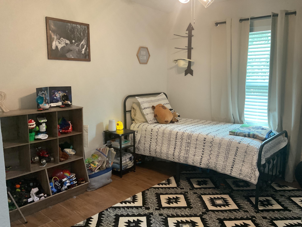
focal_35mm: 29
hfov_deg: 61.7
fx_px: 253
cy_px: 114
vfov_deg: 48.2
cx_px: 151
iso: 200
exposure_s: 1/60
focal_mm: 3
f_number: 1.8
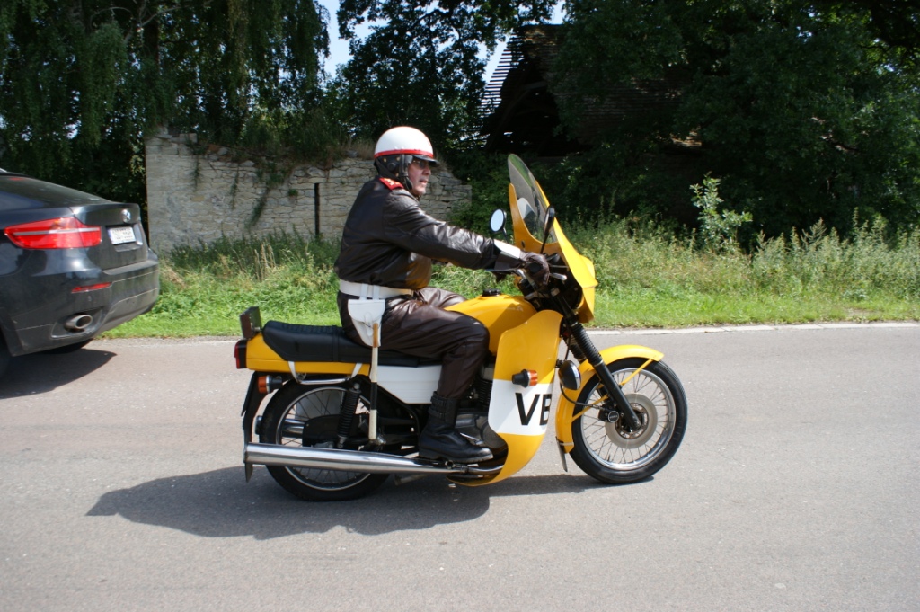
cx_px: 460
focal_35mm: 30
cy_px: 306
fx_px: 766
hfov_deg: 62.0
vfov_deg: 43.5
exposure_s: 1/500
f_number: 4.5
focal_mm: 20
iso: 100
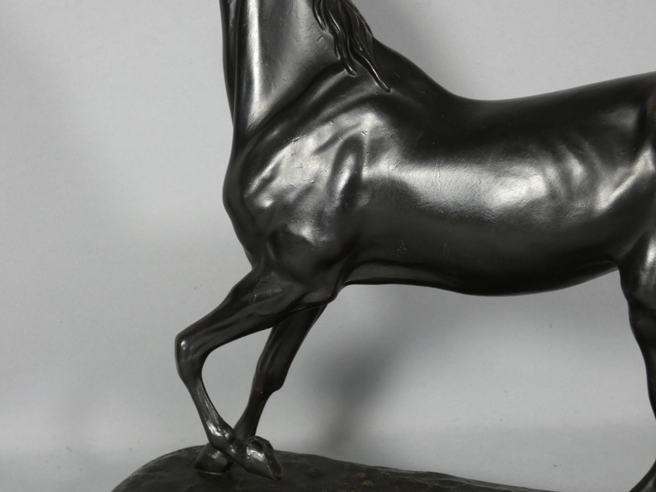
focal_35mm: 41
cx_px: 328
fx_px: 777
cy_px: 246
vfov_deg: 35.1
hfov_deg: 45.8
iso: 400
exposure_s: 1/125
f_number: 3.6
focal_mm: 7.3
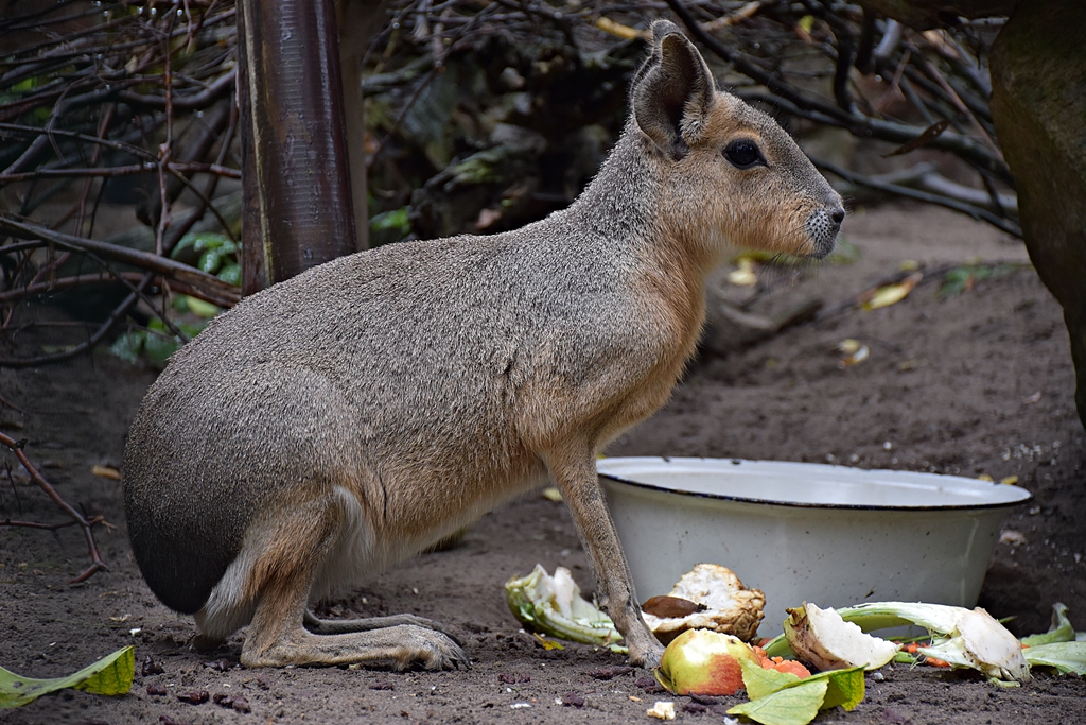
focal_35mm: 128
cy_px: 362
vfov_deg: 10.8
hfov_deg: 16.1
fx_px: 3847
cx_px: 543
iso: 720
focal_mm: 85
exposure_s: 1/250
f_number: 5.3
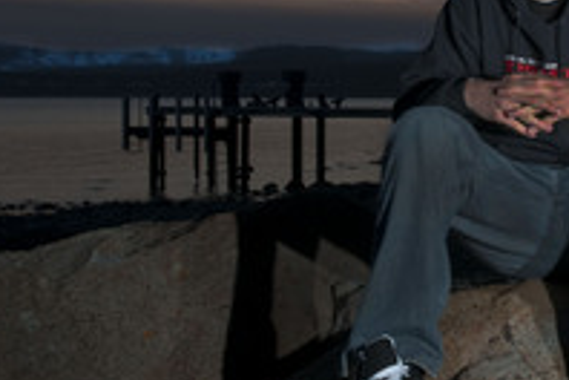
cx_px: 535
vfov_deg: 14.1
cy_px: 92
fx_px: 1533
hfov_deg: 20.5
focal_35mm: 97
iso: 200
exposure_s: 1/160
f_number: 10
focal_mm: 32
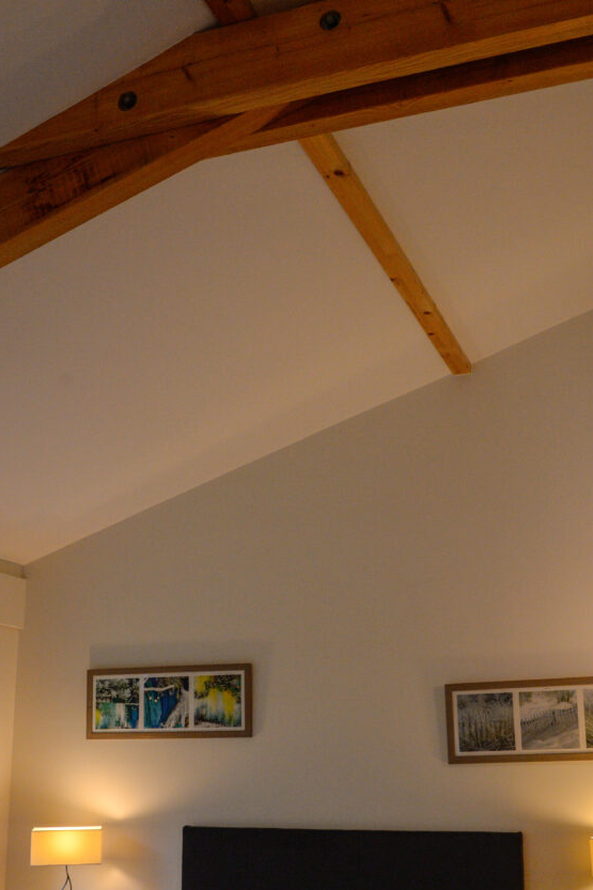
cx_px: 327
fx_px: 1063
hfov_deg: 31.2
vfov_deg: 45.3
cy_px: 521
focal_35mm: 43
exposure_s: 1/250
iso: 3200
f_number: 5
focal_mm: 35
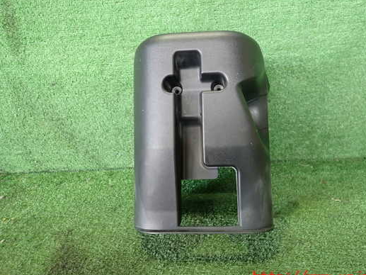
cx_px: 200
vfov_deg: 48.2
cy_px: 128
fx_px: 307
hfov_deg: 61.5
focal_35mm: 29
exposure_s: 1/30
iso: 320
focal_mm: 4.5
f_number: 2
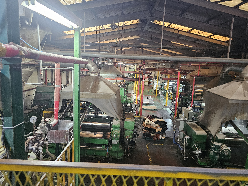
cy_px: 93
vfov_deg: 58.9
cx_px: 124
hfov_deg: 73.9
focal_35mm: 23
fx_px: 165
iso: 640
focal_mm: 6.3
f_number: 1.7
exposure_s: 1/30
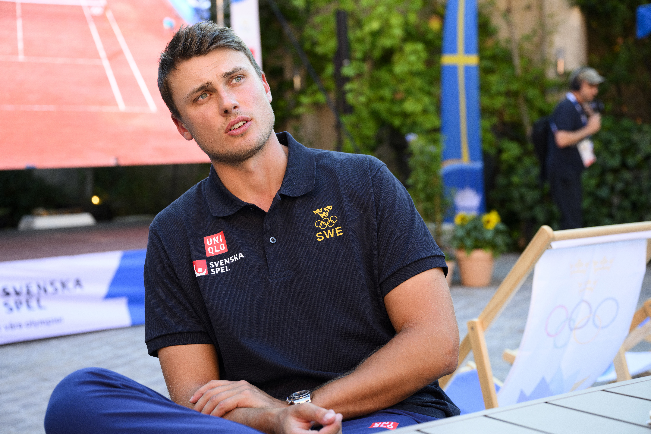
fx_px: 995
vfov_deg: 24.6
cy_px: 217
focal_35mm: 55
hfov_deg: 36.2
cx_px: 326
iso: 800
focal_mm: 55
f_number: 4
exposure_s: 1/500
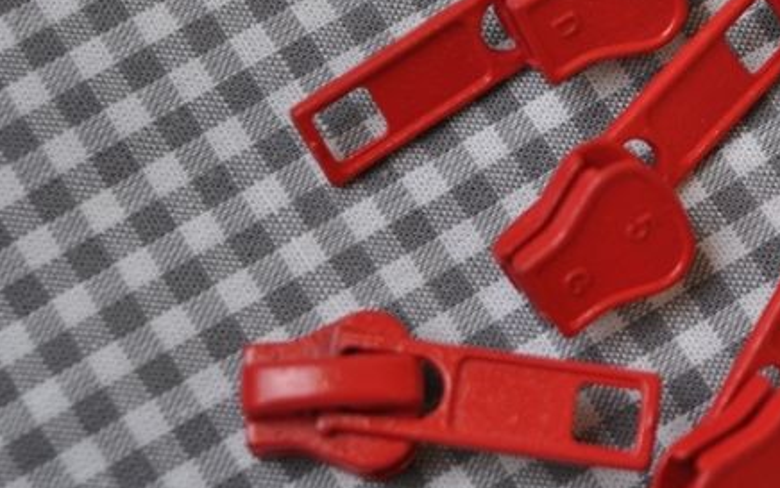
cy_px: 176
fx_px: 3274
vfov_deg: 8.5
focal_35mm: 154
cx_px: 644
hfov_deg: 13.5
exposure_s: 1/100
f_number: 5.6
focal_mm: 55
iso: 400
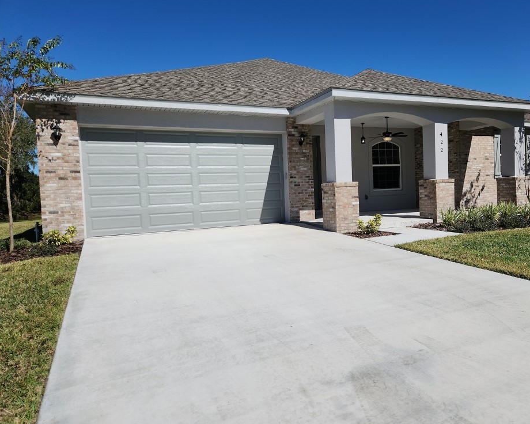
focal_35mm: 25
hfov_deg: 67.9
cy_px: 207
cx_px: 291
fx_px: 392
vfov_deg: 56.8
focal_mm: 5.4
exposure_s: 1/3363
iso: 20
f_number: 1.8
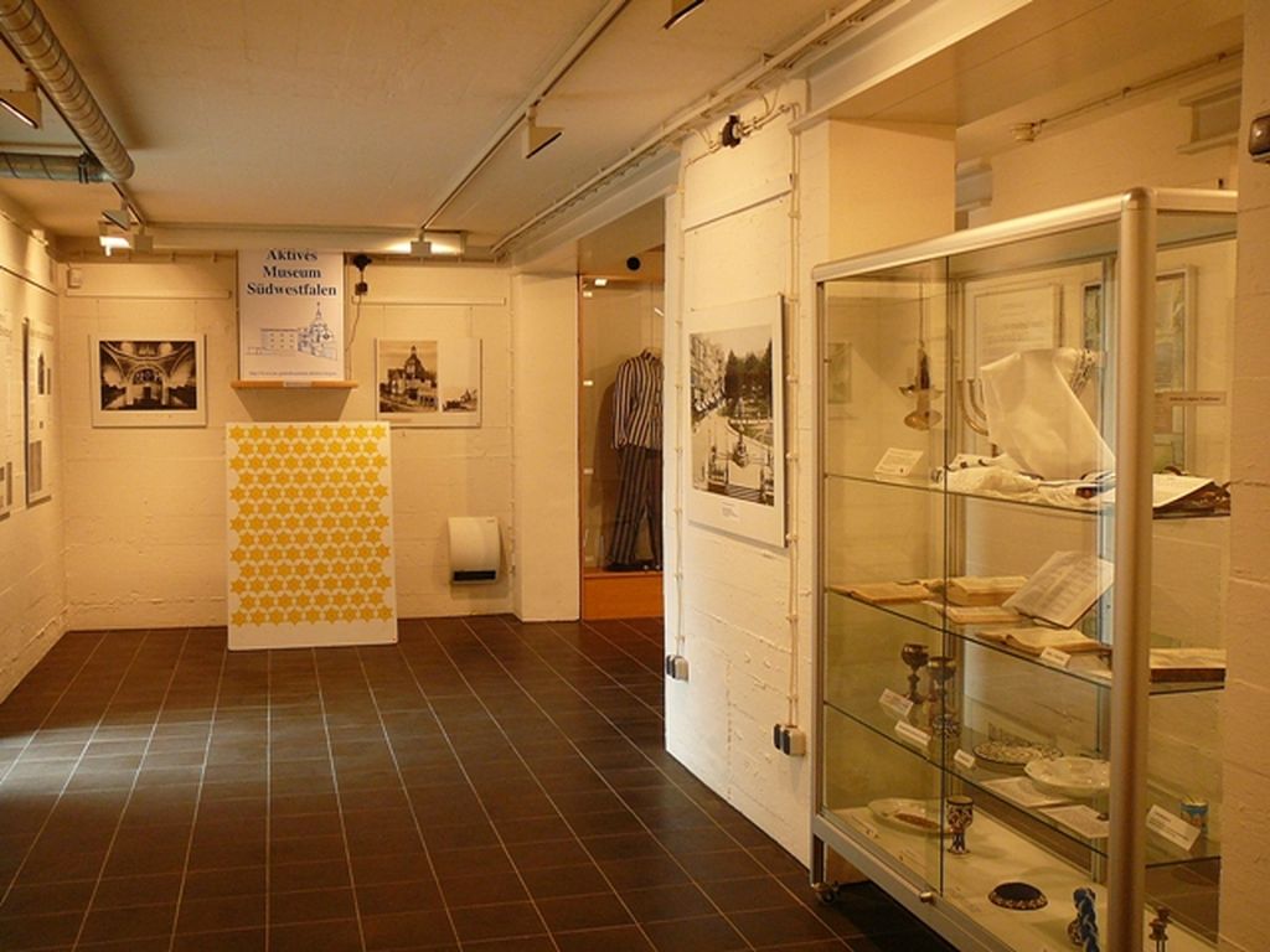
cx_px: 635
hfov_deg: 52.6
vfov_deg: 40.7
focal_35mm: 35
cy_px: 476
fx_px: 1284
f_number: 2.8
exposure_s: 1/40
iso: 200
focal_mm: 5.2
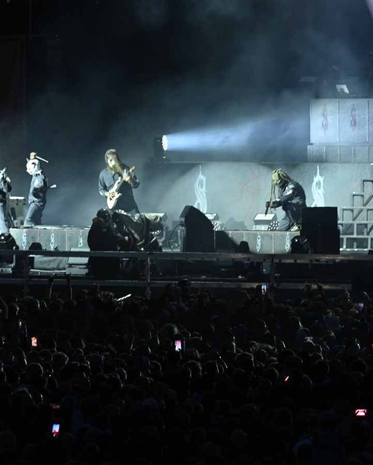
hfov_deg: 2.7
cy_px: 233
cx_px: 281
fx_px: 7793
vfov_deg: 3.4
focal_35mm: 565
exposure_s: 1/25
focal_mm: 400
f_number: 11
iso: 1600
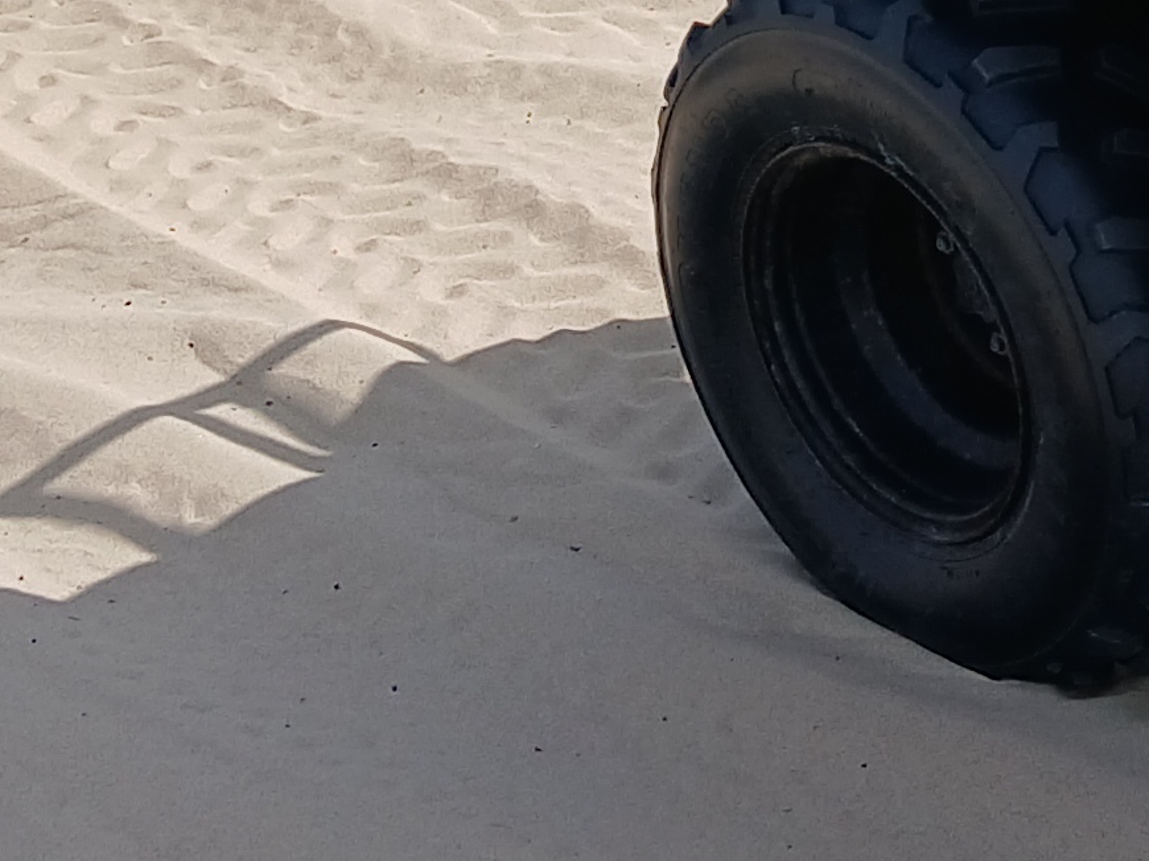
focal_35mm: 122
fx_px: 4048
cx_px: 917
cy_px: -640
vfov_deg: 11.4
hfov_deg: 16.0
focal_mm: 3.98
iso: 20
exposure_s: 1/708
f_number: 1.8
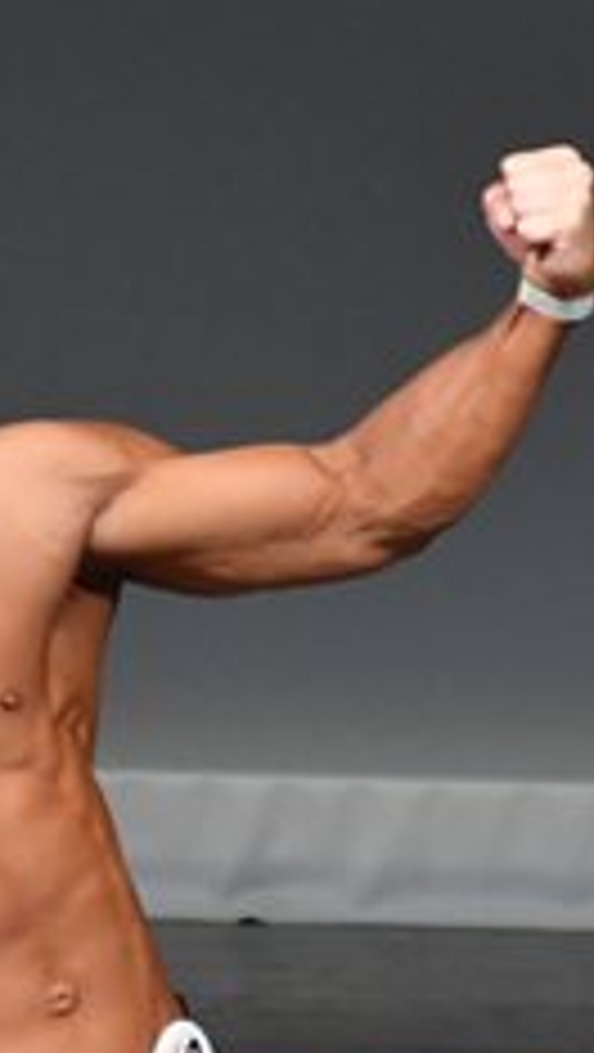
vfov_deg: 1.4
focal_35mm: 1562
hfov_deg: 0.8
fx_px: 43643
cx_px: 254
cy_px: 900
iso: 4000
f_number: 5.6
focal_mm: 300
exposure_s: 1/400
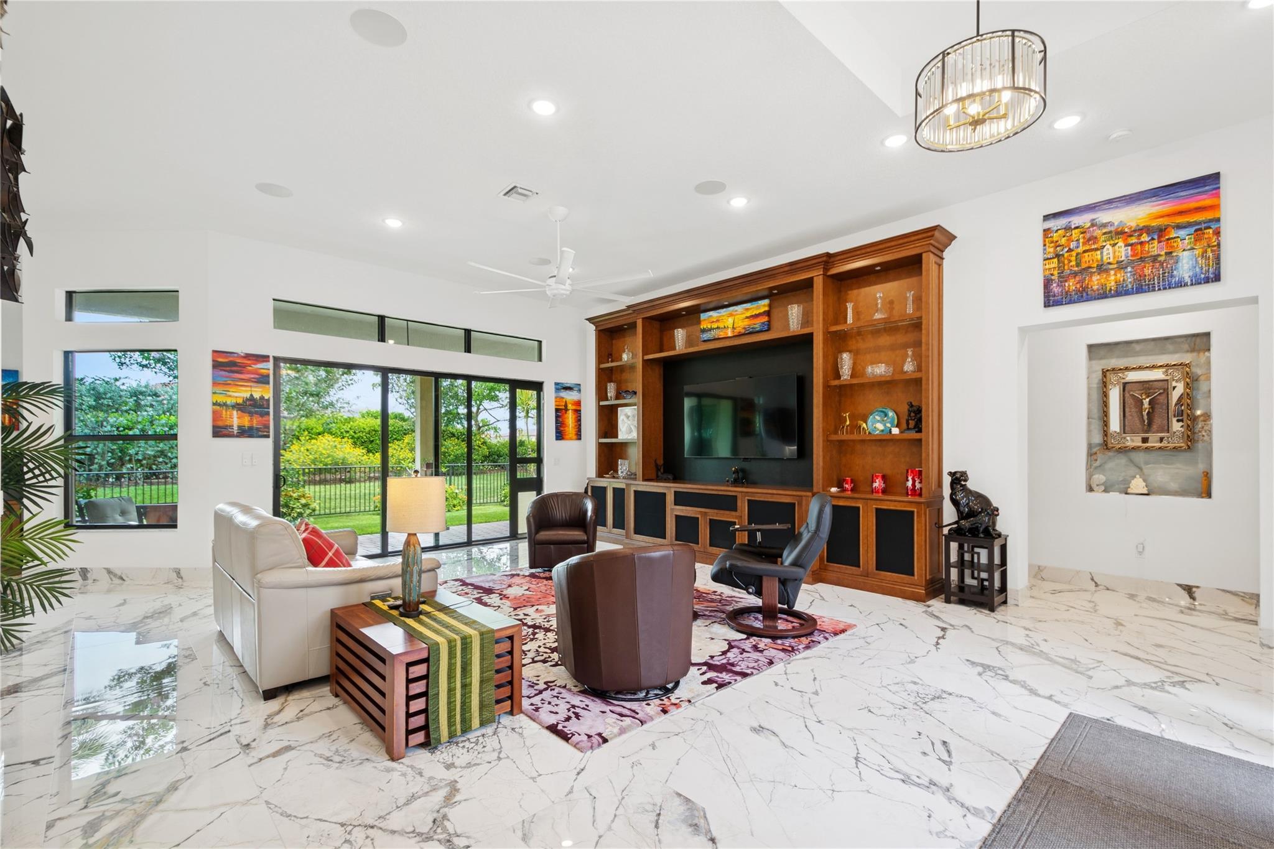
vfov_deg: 77.3
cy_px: 424
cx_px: 637
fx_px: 531
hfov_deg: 100.4
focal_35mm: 15
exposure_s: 1/15
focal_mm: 10
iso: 100
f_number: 6.3
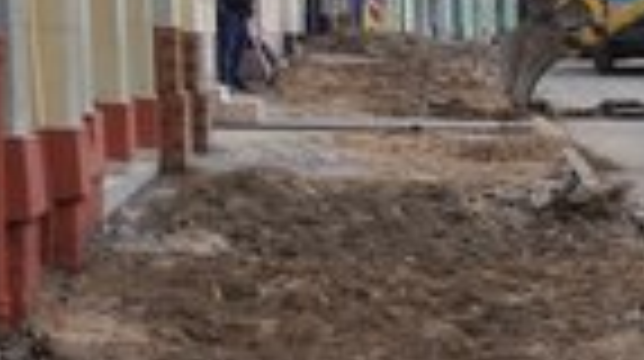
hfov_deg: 9.1
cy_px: 585
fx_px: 3905
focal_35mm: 229
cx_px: 1040
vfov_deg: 5.2
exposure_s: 1/1250
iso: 400
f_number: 7.1
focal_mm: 32
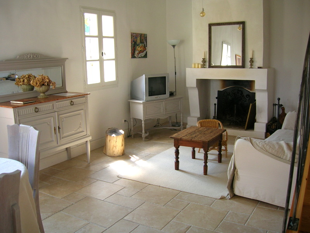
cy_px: 116
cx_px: 155
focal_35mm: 34
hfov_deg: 54.0
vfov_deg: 41.8
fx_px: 304
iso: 50
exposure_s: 1/32.3
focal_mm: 5.7
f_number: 2.9
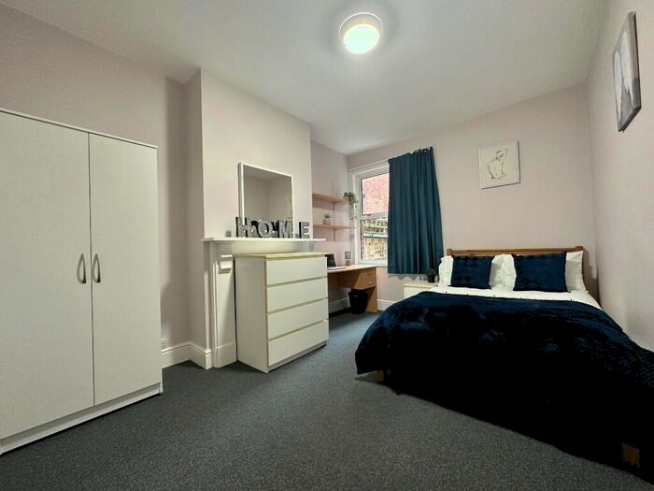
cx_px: 327
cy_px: 246
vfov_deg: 85.7
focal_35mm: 14
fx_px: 265
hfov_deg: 102.1
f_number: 2.2
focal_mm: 2.22
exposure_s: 1/50
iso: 320
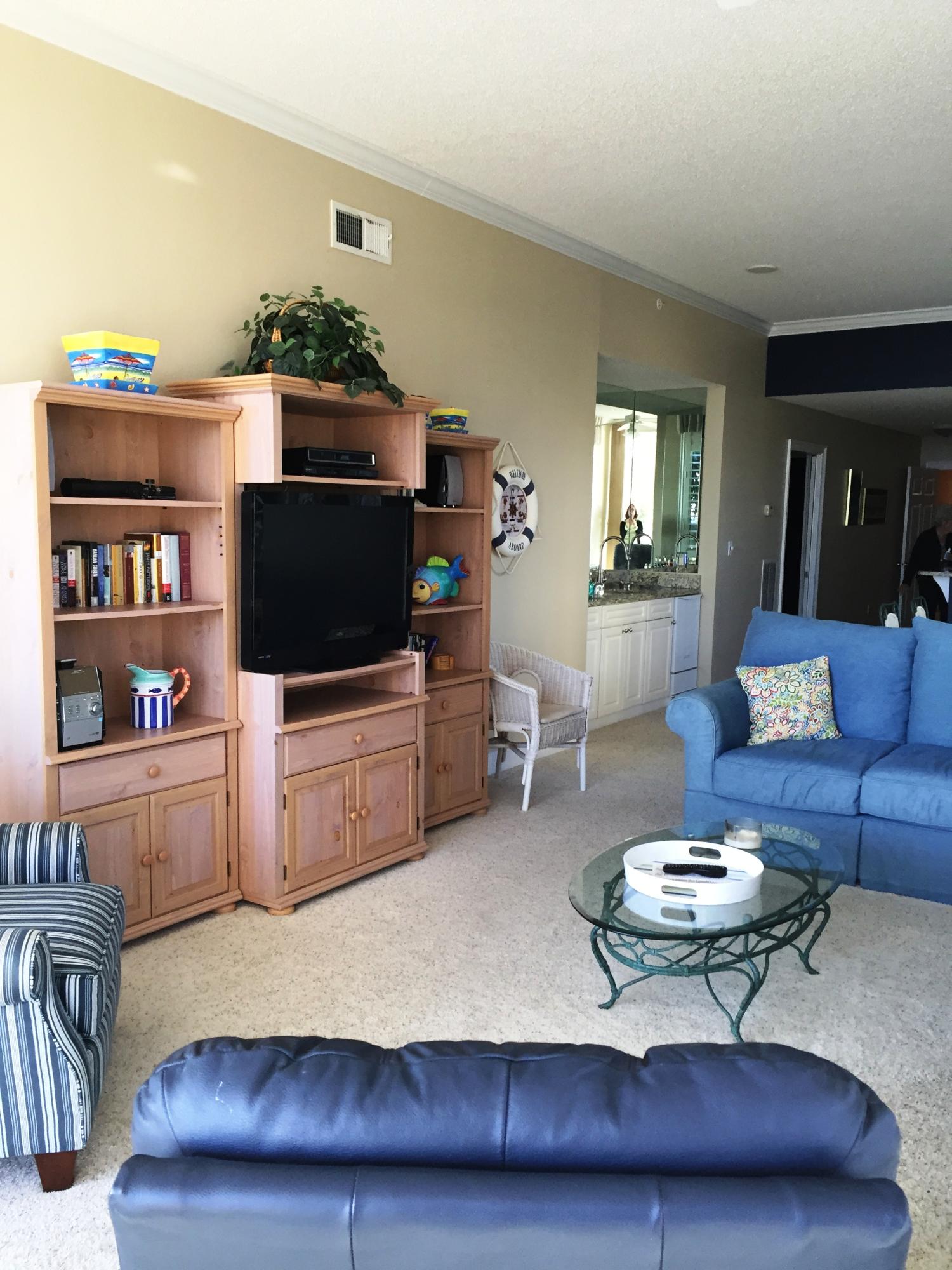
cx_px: 476
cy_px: 635
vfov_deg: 61.7
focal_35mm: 29
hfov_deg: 48.2
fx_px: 1063
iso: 50
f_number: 2.2
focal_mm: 4.15
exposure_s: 1/30
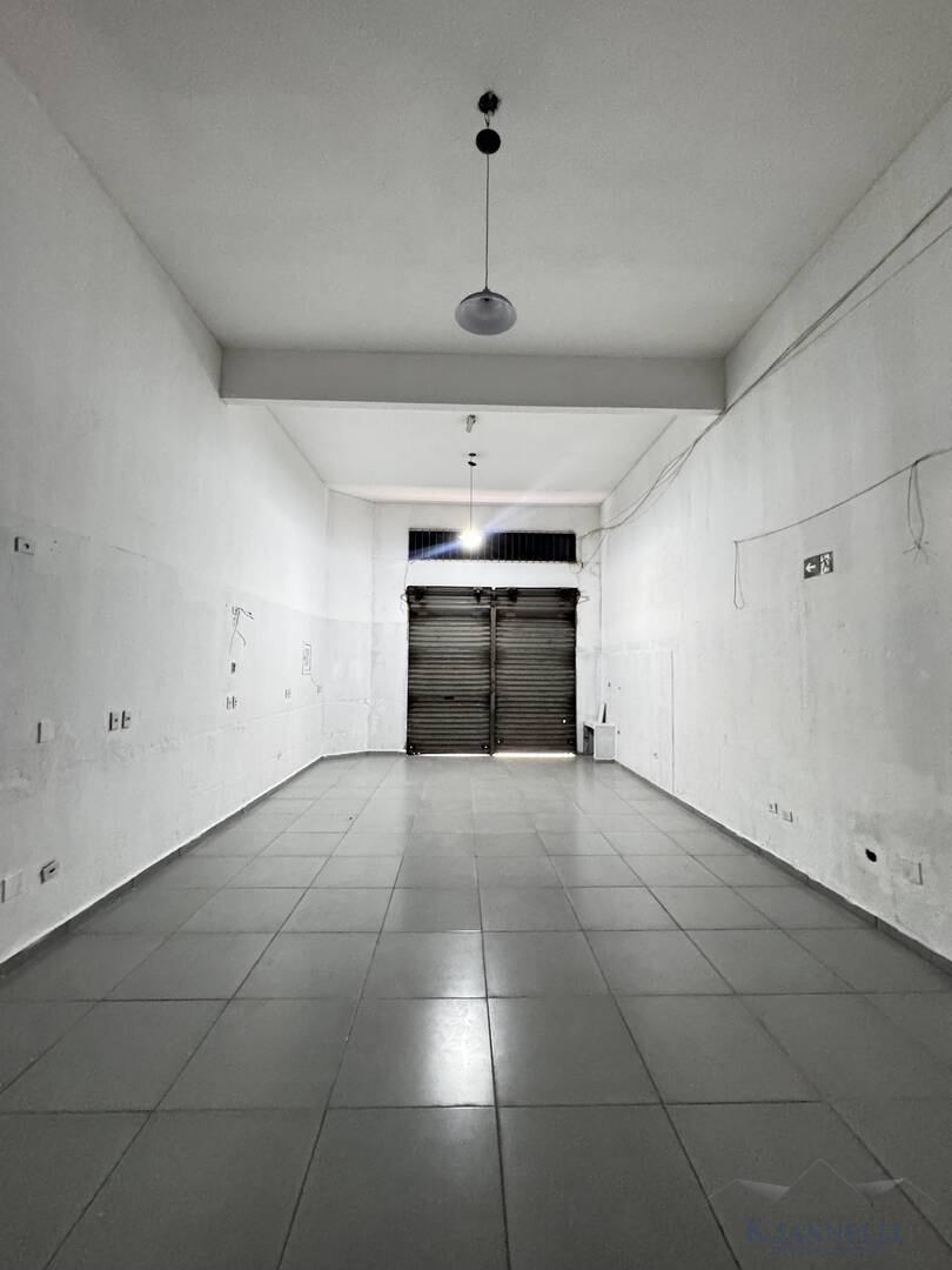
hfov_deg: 85.7
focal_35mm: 14
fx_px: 513
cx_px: 476
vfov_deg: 102.1
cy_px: 635
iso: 800
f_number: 2.2
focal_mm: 2.22
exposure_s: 1/60
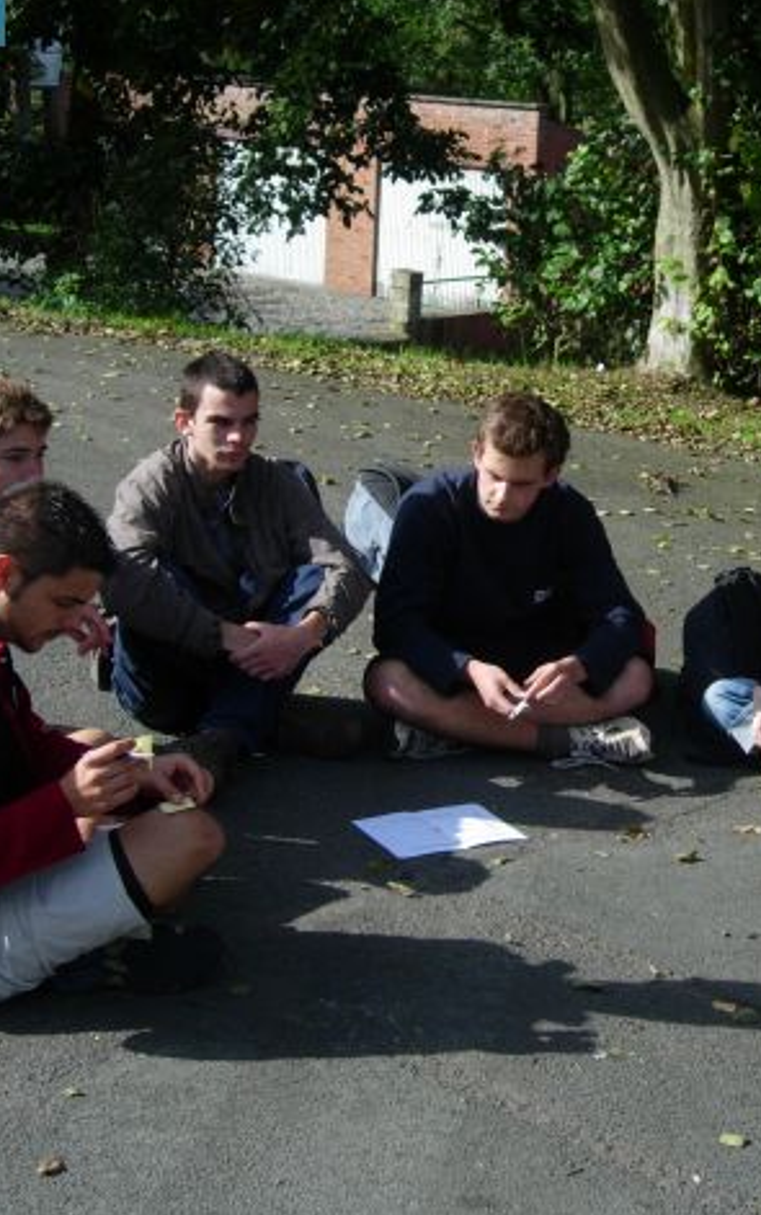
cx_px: 547
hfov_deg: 21.9
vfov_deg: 34.5
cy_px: 606
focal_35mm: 59
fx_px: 1955
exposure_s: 1/966
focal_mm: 8.5
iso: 64
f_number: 2.9
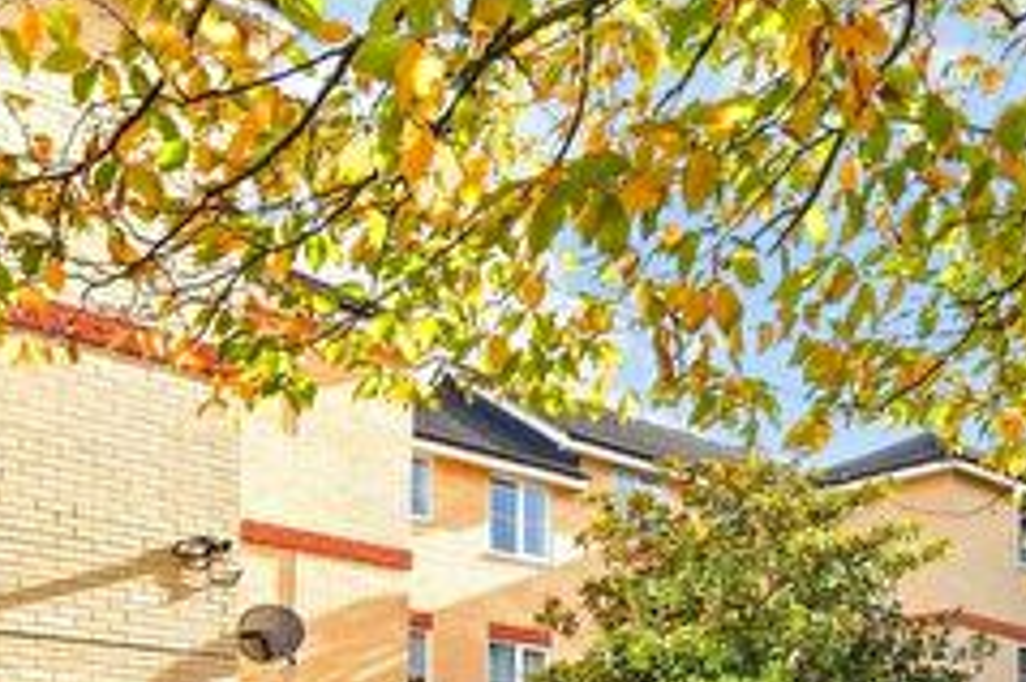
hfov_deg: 42.5
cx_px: 824
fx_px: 1253
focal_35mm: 44
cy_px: 783
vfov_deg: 27.4
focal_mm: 10
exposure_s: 1/60
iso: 160
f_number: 8
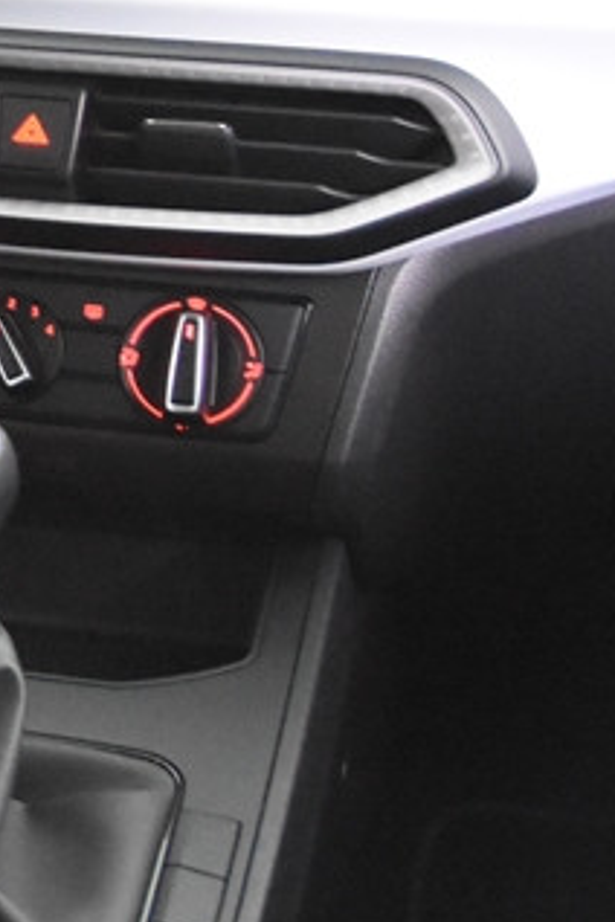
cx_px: -804
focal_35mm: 116
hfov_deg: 10.4
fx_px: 2972
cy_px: 187
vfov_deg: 17.5
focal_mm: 24
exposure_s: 1/40
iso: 9000
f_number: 3
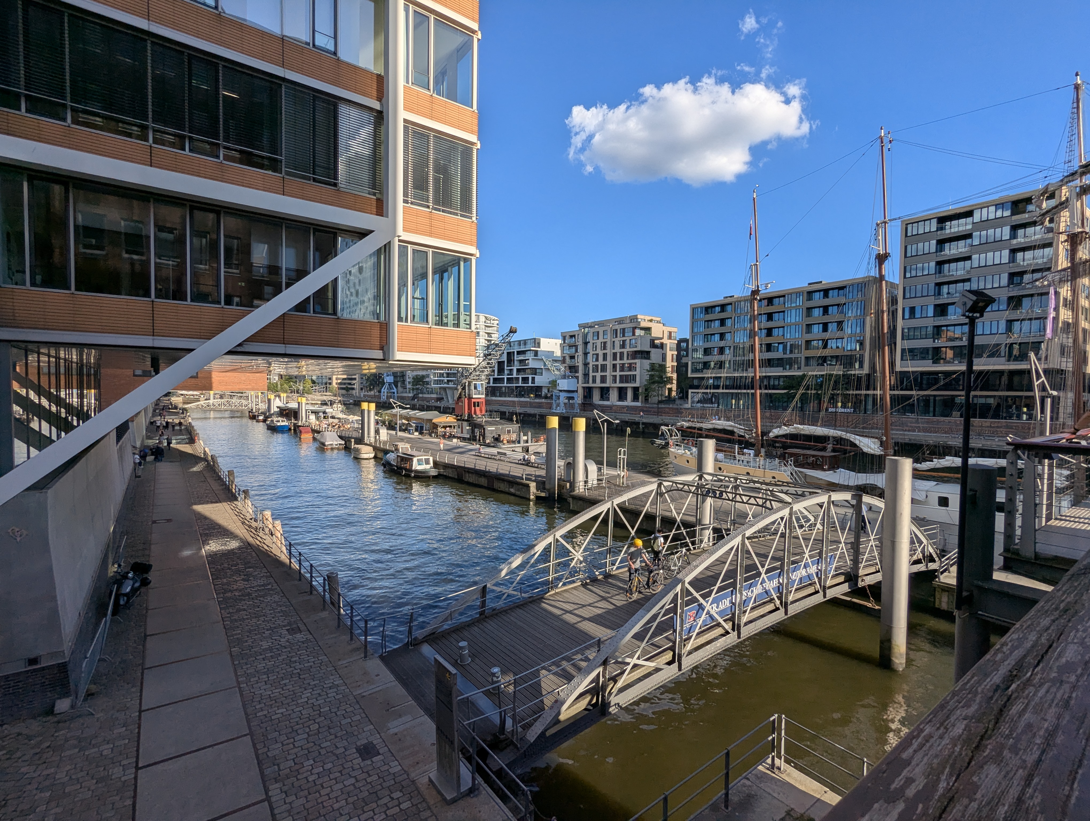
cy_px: 410
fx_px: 505
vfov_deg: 78.2
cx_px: 545
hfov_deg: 94.4
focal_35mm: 16
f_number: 2.2
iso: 53
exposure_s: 1/2160
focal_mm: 2.35
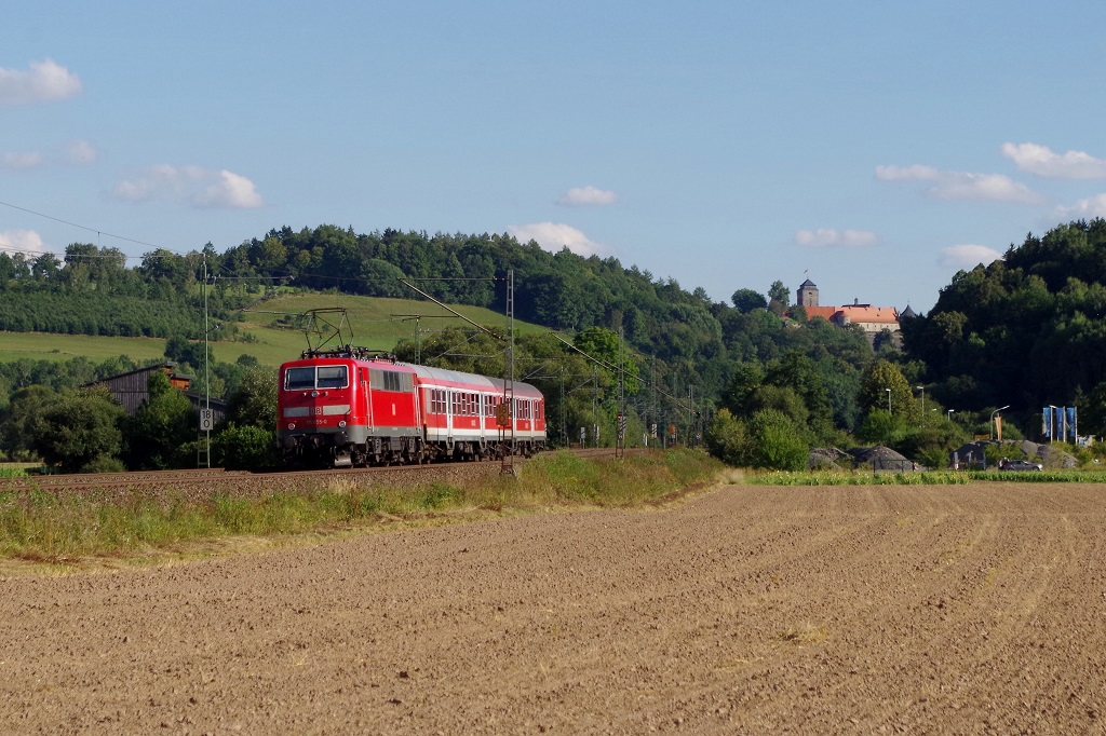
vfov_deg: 16.6
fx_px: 2518
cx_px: 553
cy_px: 368
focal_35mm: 82
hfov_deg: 24.8
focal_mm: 55
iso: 400
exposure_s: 1/1000
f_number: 8
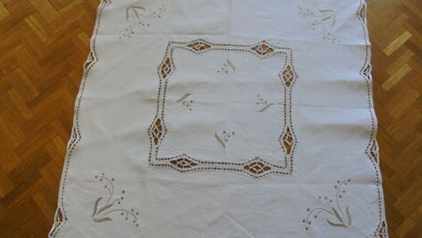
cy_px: 126
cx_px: 213
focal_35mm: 29
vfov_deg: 40.2
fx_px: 325
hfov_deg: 66.1
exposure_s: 1/30
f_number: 3.5
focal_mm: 4.6
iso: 100
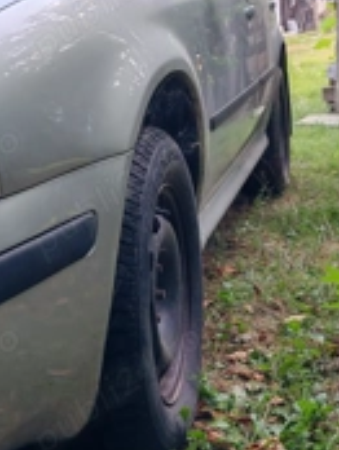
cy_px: 235
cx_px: 26
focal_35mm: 62
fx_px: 808
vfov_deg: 31.1
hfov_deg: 23.0
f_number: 1.95
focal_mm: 5.52
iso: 50
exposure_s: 1/320
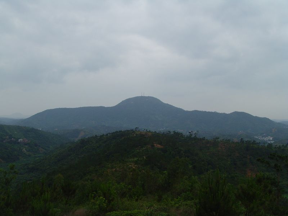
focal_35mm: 39
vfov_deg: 36.8
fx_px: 324
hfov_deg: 47.9
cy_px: 108
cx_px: 144
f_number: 6.3
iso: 80
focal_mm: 6.6
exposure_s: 1/180
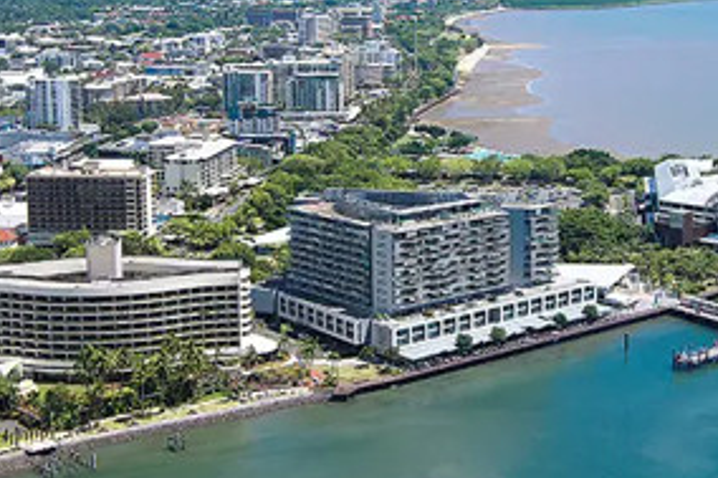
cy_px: 180
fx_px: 1854
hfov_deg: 21.9
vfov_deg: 14.7
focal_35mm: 93
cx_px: 447
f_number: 6.7
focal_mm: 48
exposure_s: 1/180
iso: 400
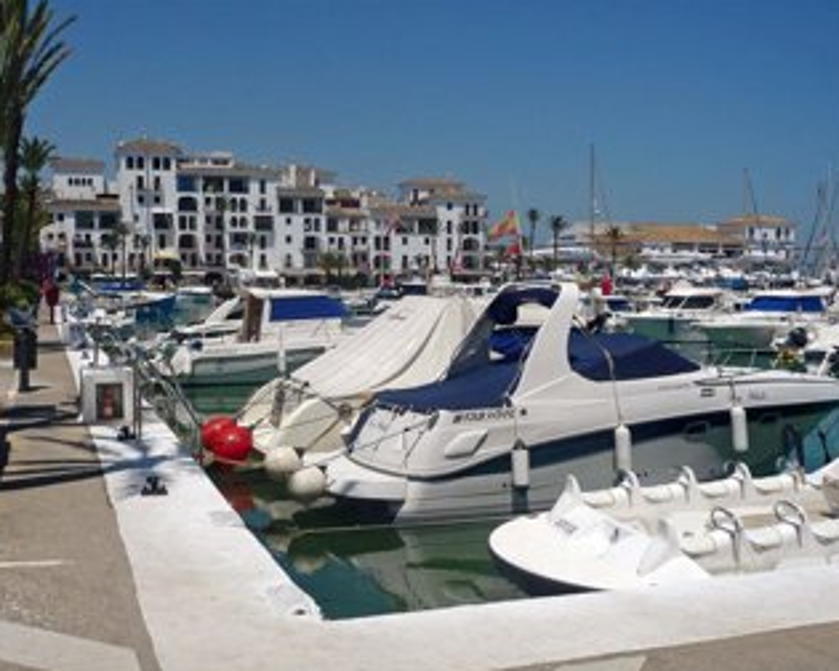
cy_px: 357
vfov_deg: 38.2
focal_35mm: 39
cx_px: 370
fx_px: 968
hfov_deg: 46.8
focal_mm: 5.8
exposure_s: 1/640
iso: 100
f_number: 8
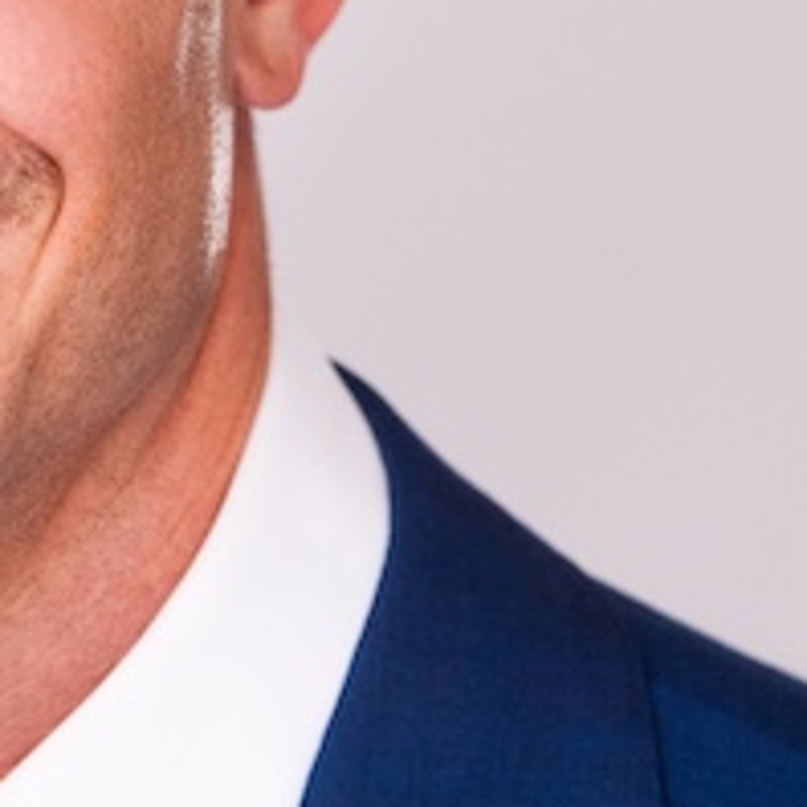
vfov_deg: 4.0
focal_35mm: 436
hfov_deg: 4.0
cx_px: -114
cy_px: 442
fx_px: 11500
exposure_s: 1/250
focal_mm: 135
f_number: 4
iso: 1600
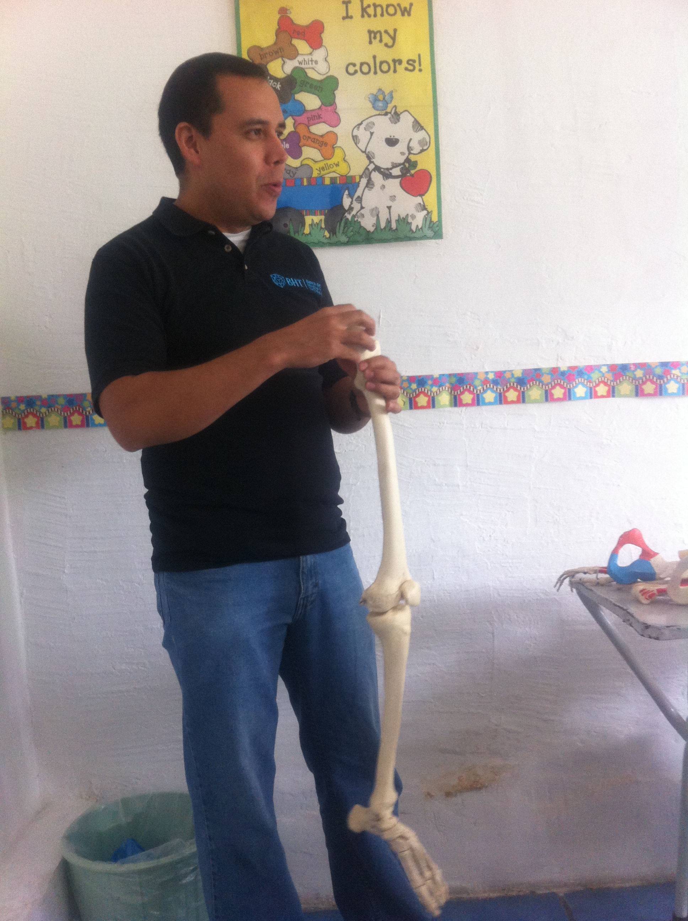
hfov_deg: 40.6
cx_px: 344
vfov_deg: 52.7
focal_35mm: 35
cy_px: 460
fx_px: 930
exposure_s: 1/15
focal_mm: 3.85
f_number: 2.8
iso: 160
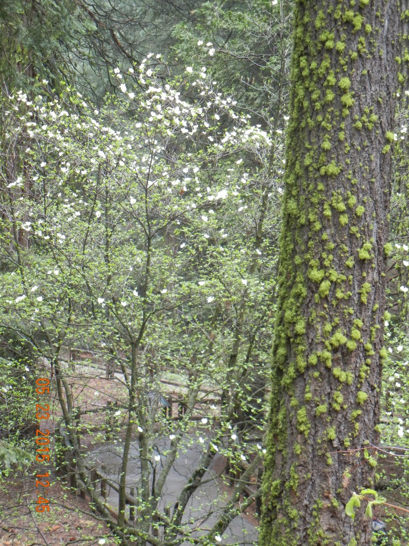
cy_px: 273
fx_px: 1827
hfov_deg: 12.8
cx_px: 204
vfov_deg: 17.0
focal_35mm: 116
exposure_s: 1/49
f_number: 4.6
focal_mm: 20.9
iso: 400
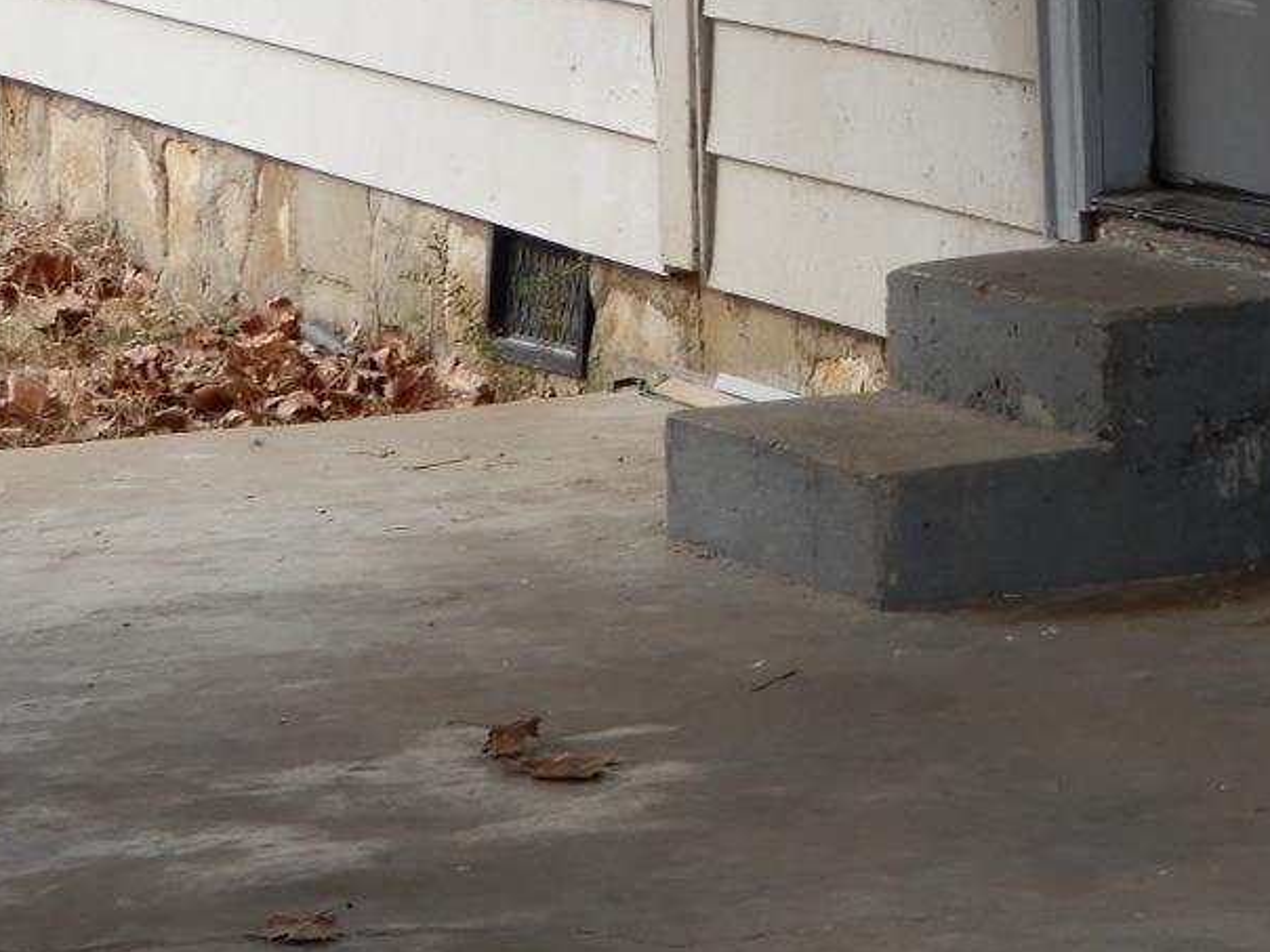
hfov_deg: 10.3
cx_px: 1594
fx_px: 6897
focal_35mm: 188
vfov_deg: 7.8
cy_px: -242
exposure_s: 1/160
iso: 80
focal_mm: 8.9
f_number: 4
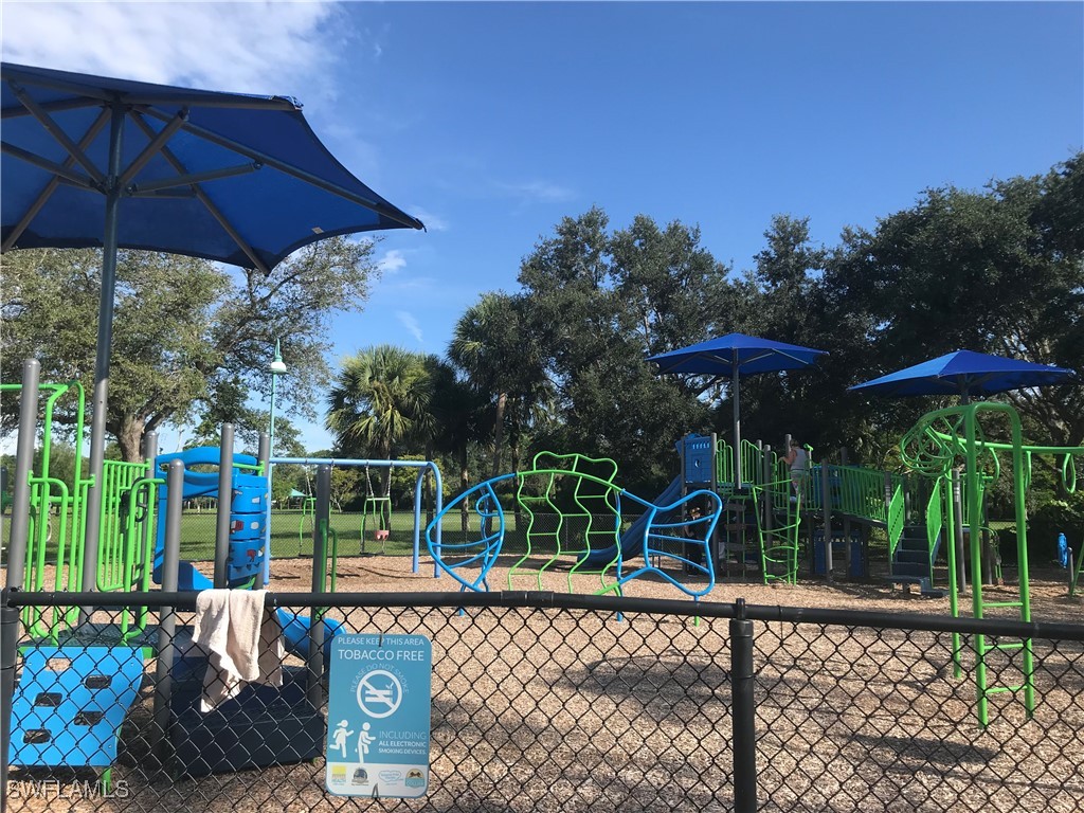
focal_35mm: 28
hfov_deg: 63.4
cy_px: 406
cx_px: 542
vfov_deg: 49.7
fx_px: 877
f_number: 1.8
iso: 20
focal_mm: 3.99
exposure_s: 1/1570
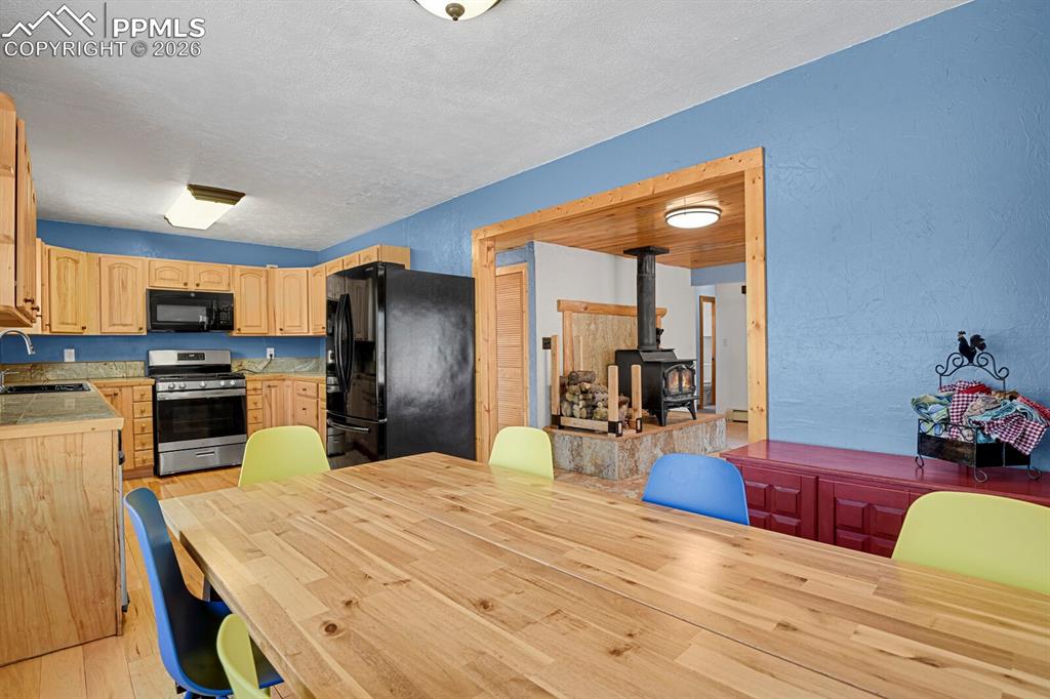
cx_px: 525
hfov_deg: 93.3
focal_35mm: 17
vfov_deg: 70.4
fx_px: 496
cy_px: 350
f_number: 8
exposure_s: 2
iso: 250
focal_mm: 17
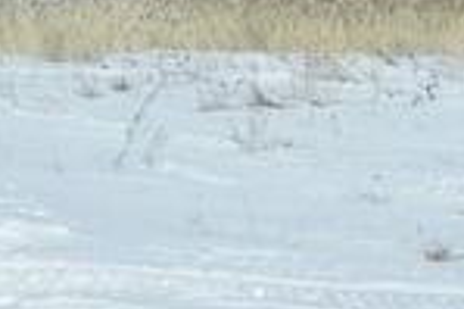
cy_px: -16
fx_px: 1455
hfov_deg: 17.4
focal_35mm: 113
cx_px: -81
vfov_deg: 11.9
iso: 100
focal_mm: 28
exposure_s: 1/400
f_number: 8
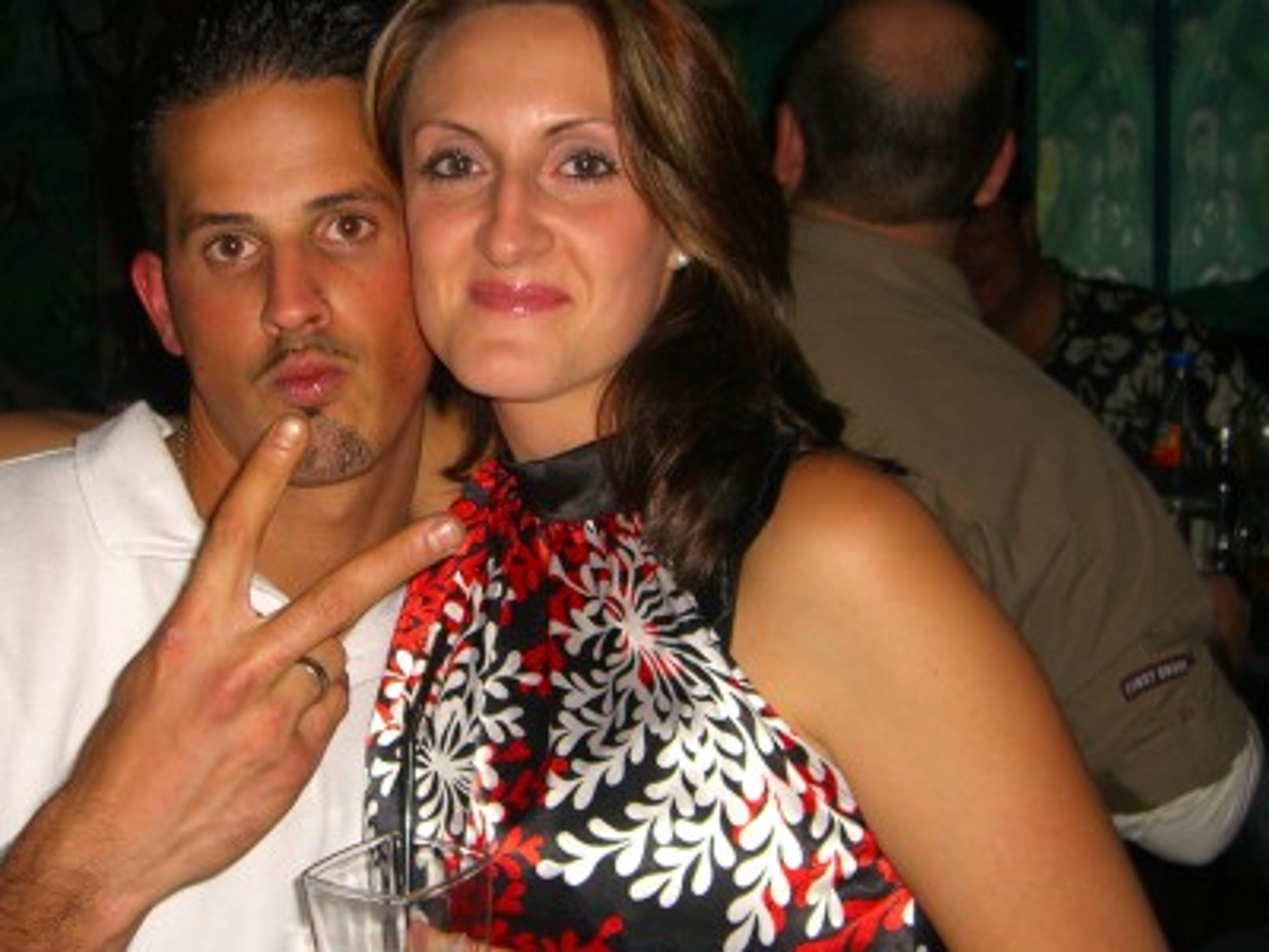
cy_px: 479
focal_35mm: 57
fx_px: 2090
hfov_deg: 33.5
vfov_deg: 25.7
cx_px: 444
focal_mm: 7.9
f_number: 2.8
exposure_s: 1/60
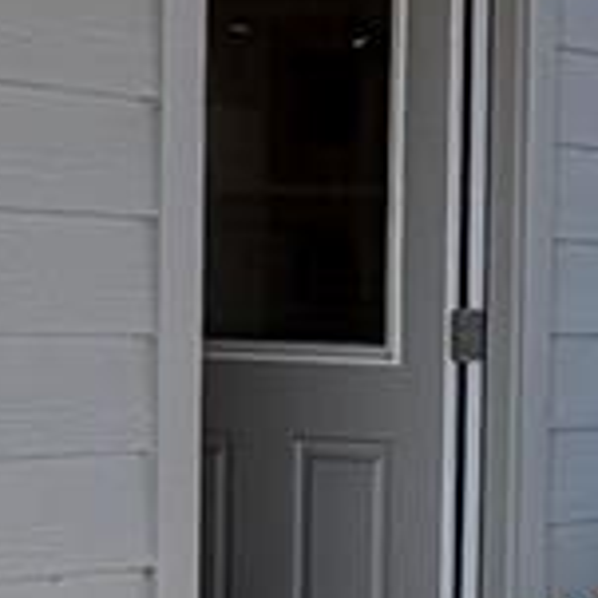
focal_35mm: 126
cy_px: 459
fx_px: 2463
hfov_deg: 13.2
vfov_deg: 13.8
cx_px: 855
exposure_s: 1/770
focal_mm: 2.22
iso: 25
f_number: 2.2
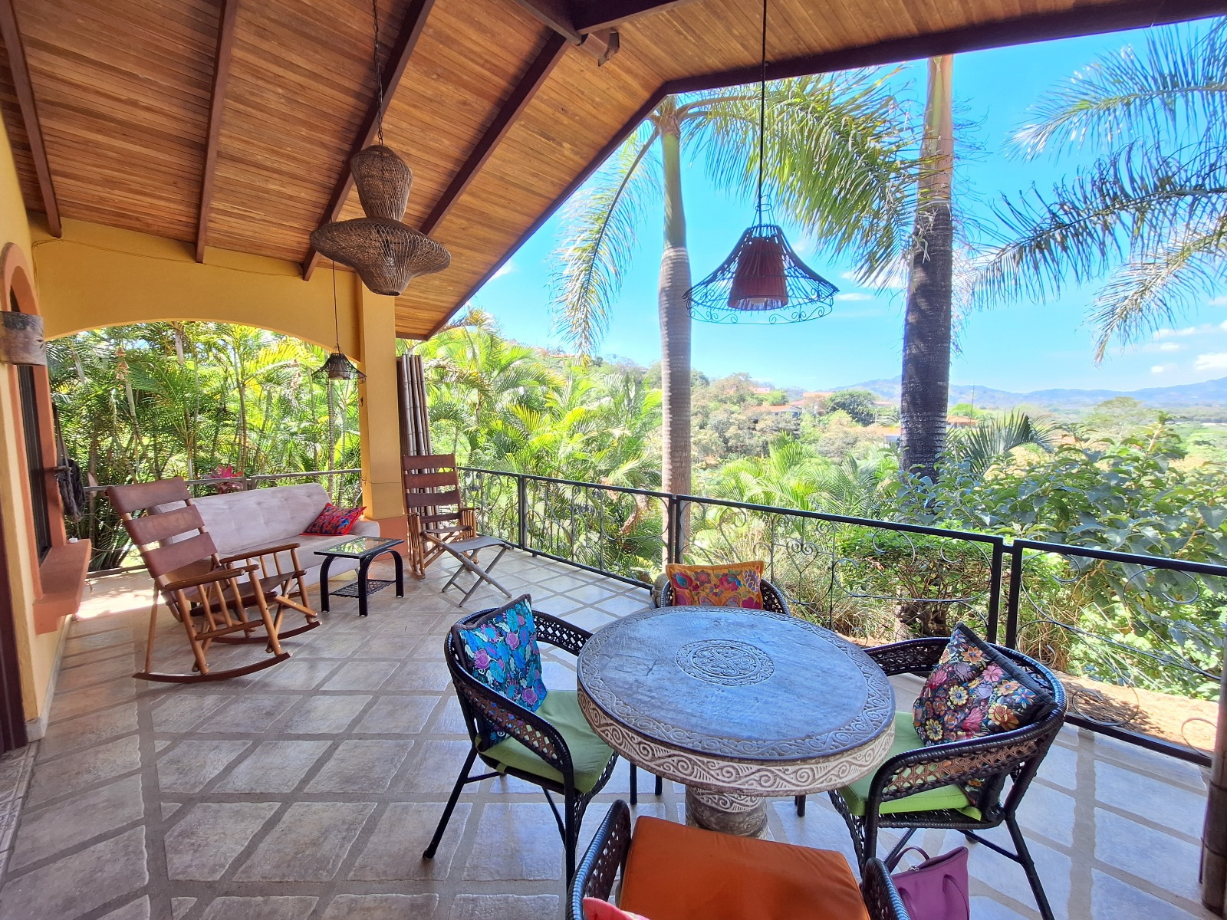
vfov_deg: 89.9
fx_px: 461
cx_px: 614
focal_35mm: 13
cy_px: 460
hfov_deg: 106.2
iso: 64
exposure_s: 1/120
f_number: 2.2
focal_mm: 1.74
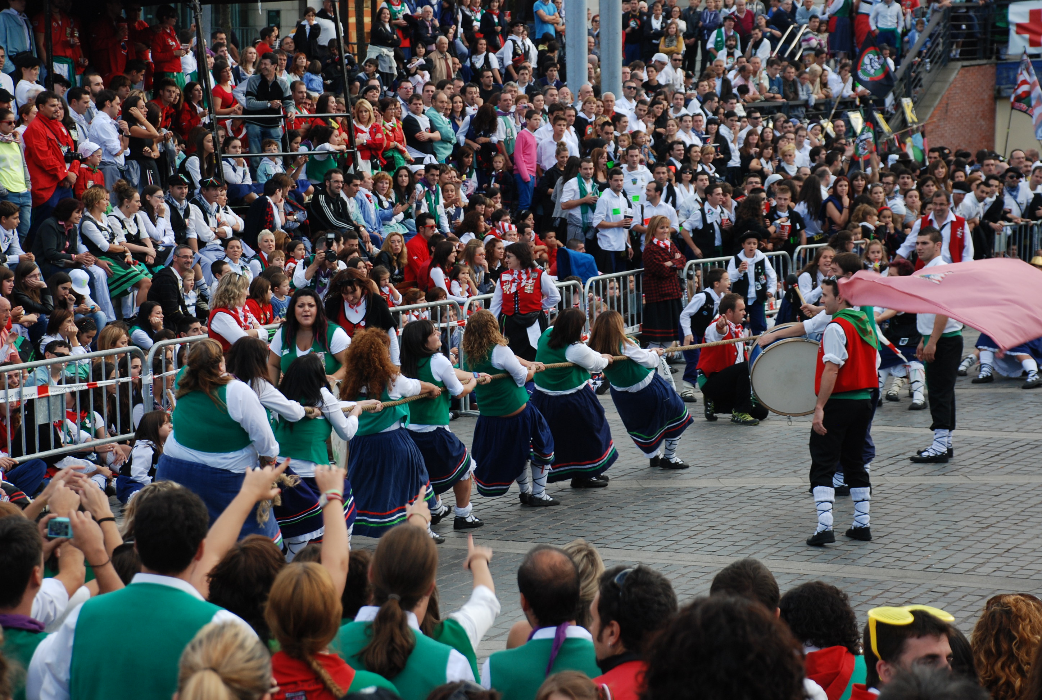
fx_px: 3045
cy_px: 350
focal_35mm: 105
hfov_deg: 19.4
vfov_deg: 13.1
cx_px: 521
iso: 250
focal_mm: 70
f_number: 5.6
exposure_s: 1/125
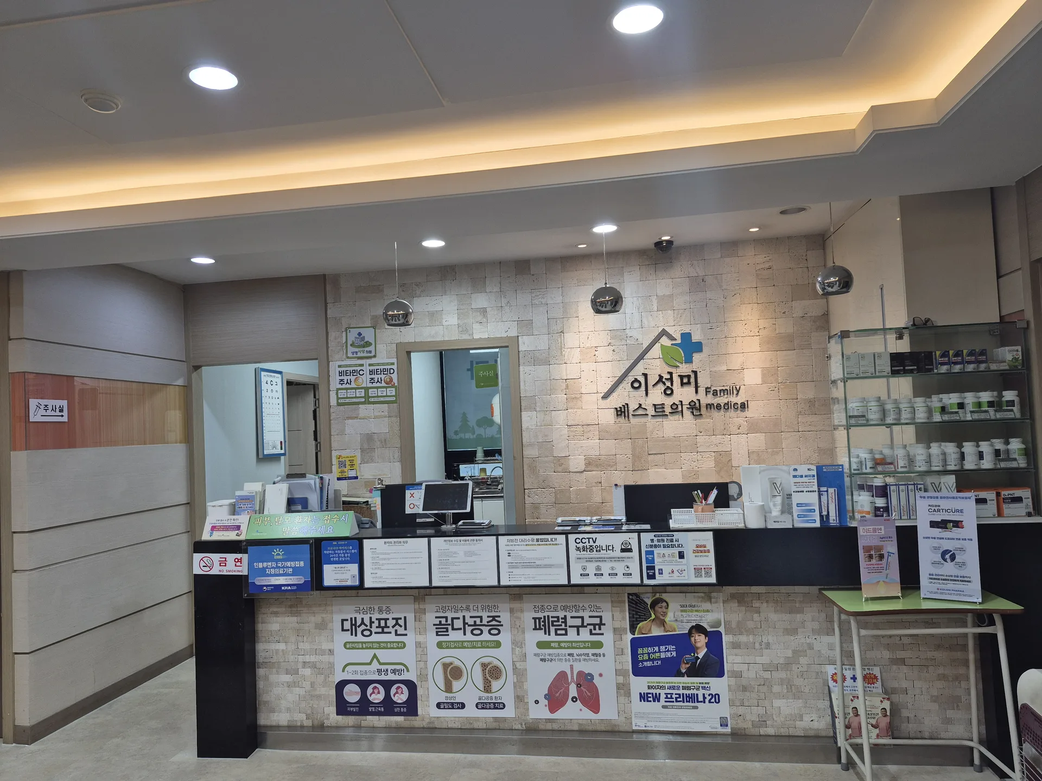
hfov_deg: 73.9
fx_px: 692
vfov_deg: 58.9
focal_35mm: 23
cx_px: 521
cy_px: 390
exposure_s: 1/120
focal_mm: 5.4
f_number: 1.8
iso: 64
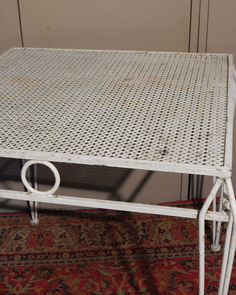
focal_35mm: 57
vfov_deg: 33.0
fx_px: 498
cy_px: 147
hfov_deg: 26.7
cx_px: 107
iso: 400
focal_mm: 7.7
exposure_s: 1/25
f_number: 3.6
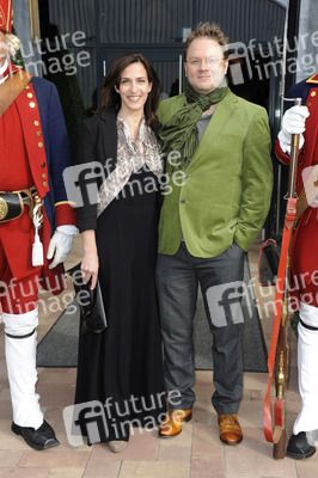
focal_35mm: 55
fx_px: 730
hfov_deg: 24.6
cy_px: 239
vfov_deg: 36.3
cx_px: 159
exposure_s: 1/250
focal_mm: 55
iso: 500
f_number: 10
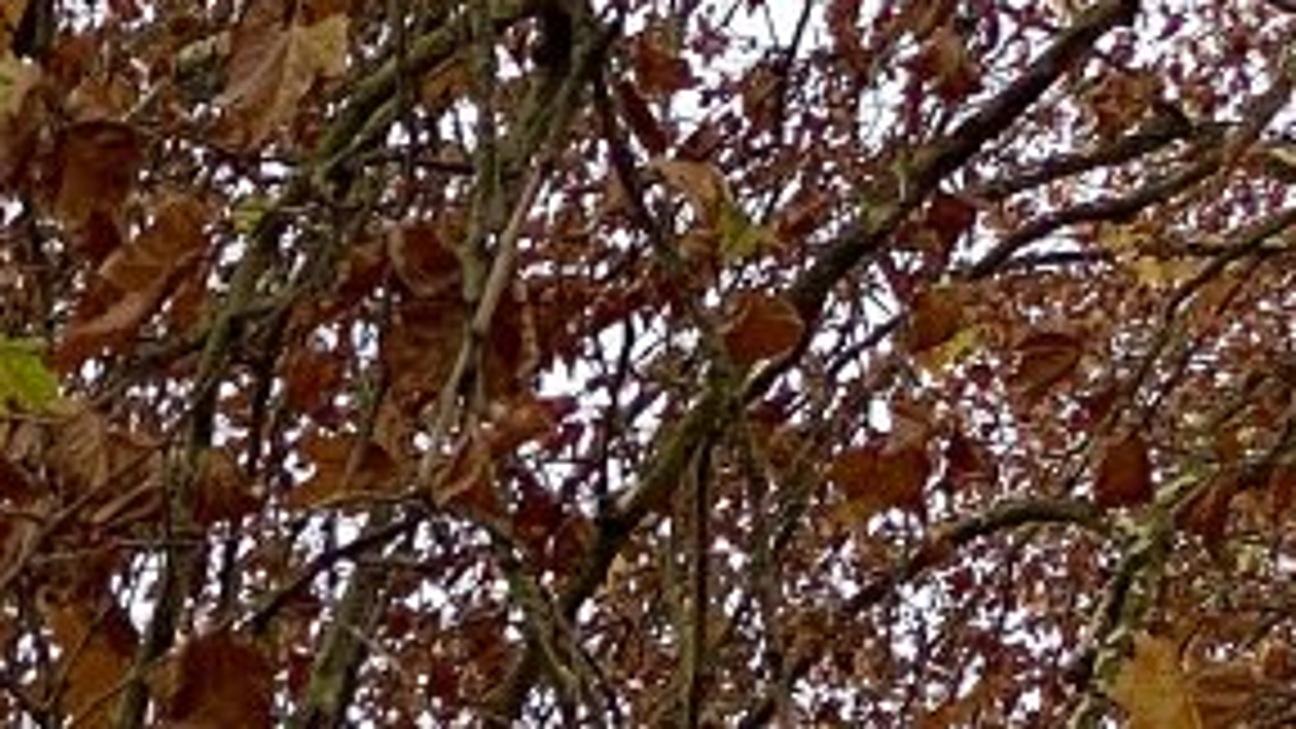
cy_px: 2502
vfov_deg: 3.7
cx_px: -2056
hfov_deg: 6.5
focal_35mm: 315
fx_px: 10825
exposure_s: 1/558
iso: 20
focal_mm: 6
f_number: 2
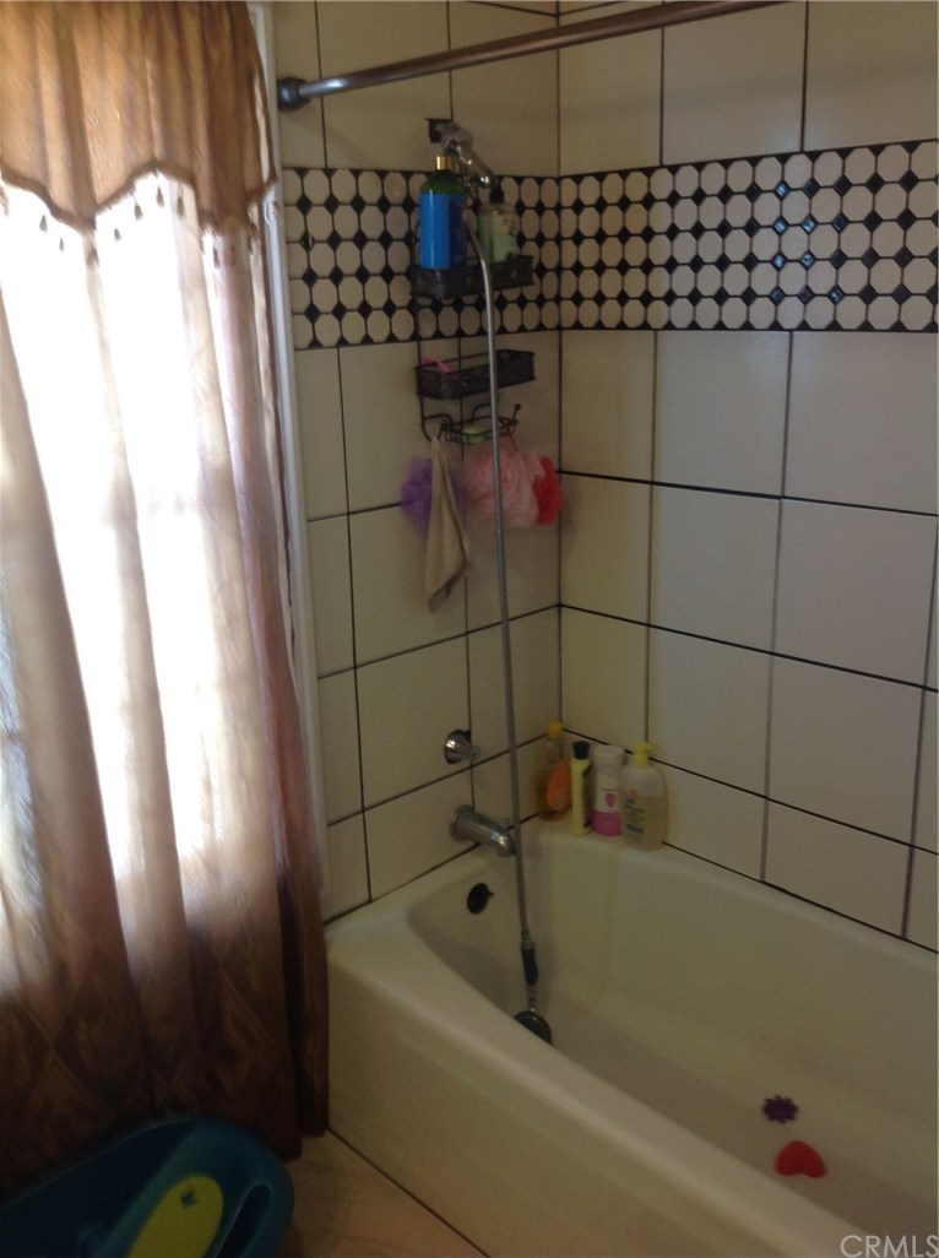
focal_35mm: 35
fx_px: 1270
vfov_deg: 52.7
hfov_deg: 40.6
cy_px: 629
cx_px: 470
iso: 50
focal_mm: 4.28
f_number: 2.4
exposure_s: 1/17
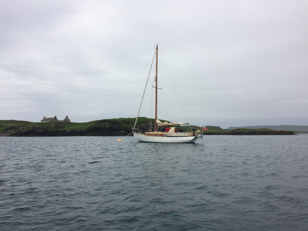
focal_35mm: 29
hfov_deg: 61.7
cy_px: 116
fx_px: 258
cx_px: 154
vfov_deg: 48.2
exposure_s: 1/4566
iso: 32
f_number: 2.2
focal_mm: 4.15
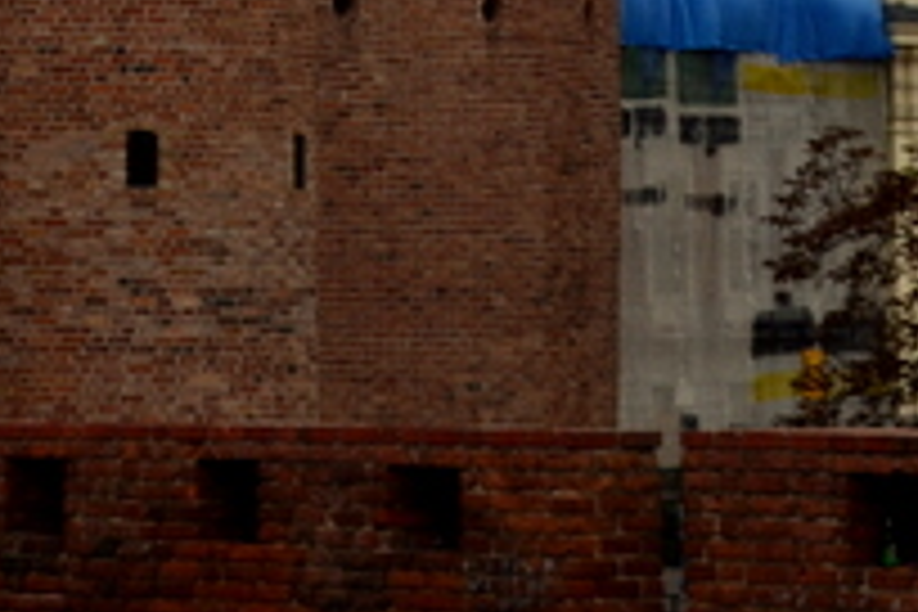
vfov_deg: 6.3
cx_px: 360
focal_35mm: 212
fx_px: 5406
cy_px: -536
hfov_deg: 9.7
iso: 400
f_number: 9
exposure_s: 1/100
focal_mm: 36
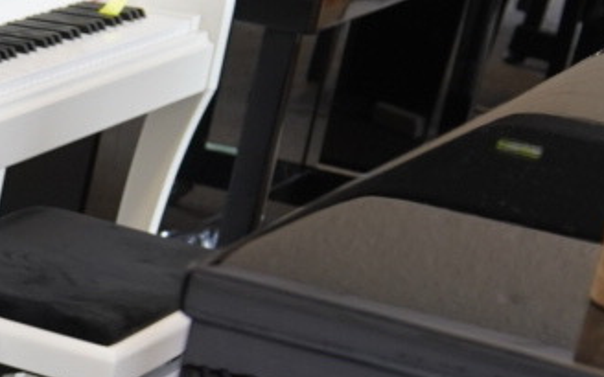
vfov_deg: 7.4
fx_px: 2897
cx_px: -755
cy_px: 508
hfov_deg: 10.5
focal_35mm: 176
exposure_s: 1/60
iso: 1000
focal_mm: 35
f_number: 6.3
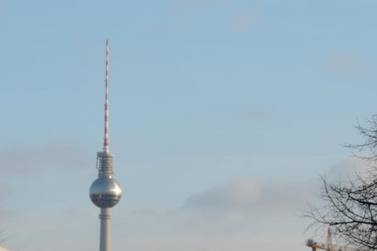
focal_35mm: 202
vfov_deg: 6.8
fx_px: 2115
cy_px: 190
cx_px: 189
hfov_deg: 10.2
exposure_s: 1/400
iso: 80
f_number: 4.4
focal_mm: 25.8
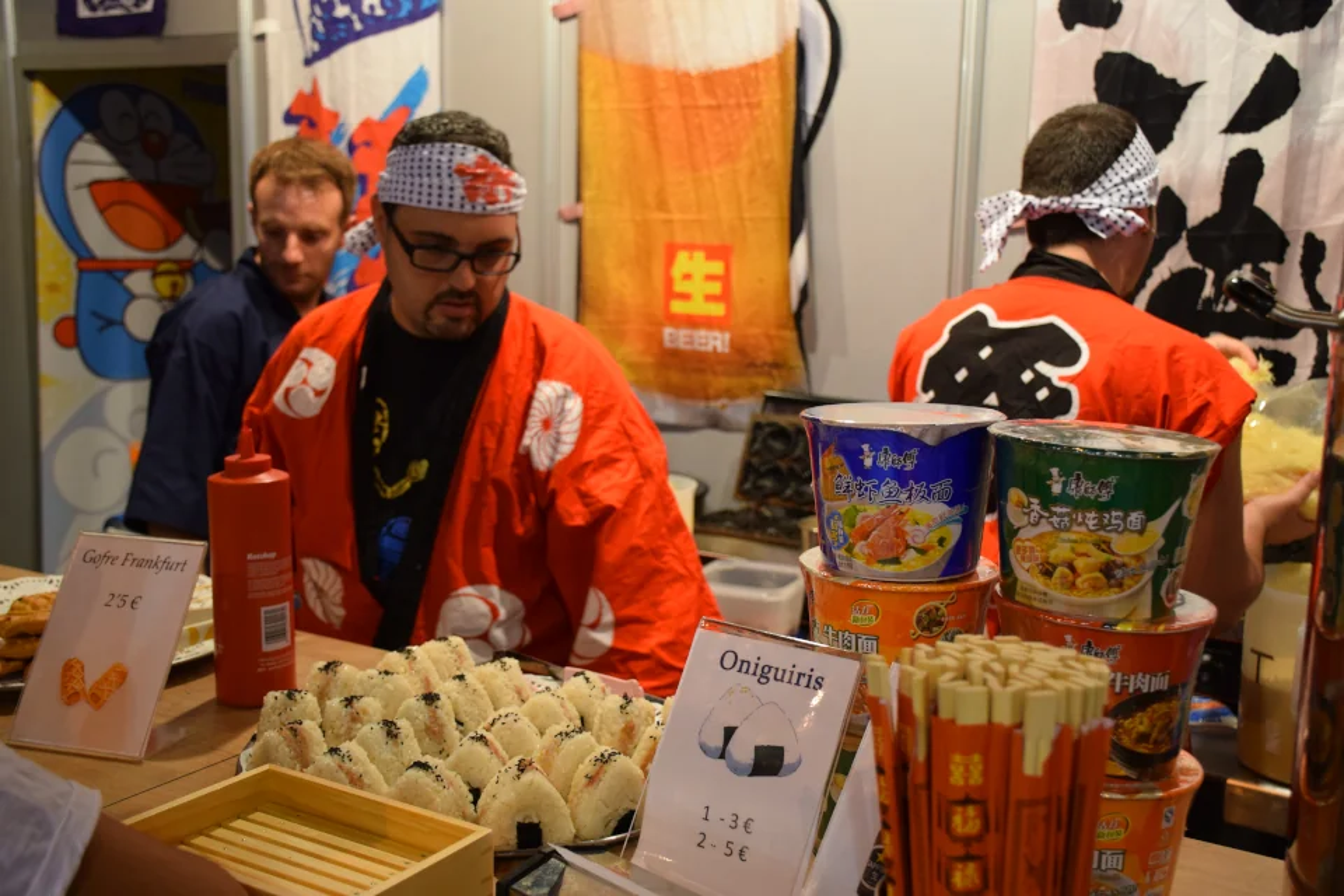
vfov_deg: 34.2
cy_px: 448
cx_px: 672
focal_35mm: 39
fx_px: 1456
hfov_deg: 49.6
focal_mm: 26
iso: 800
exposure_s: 1/60
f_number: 4
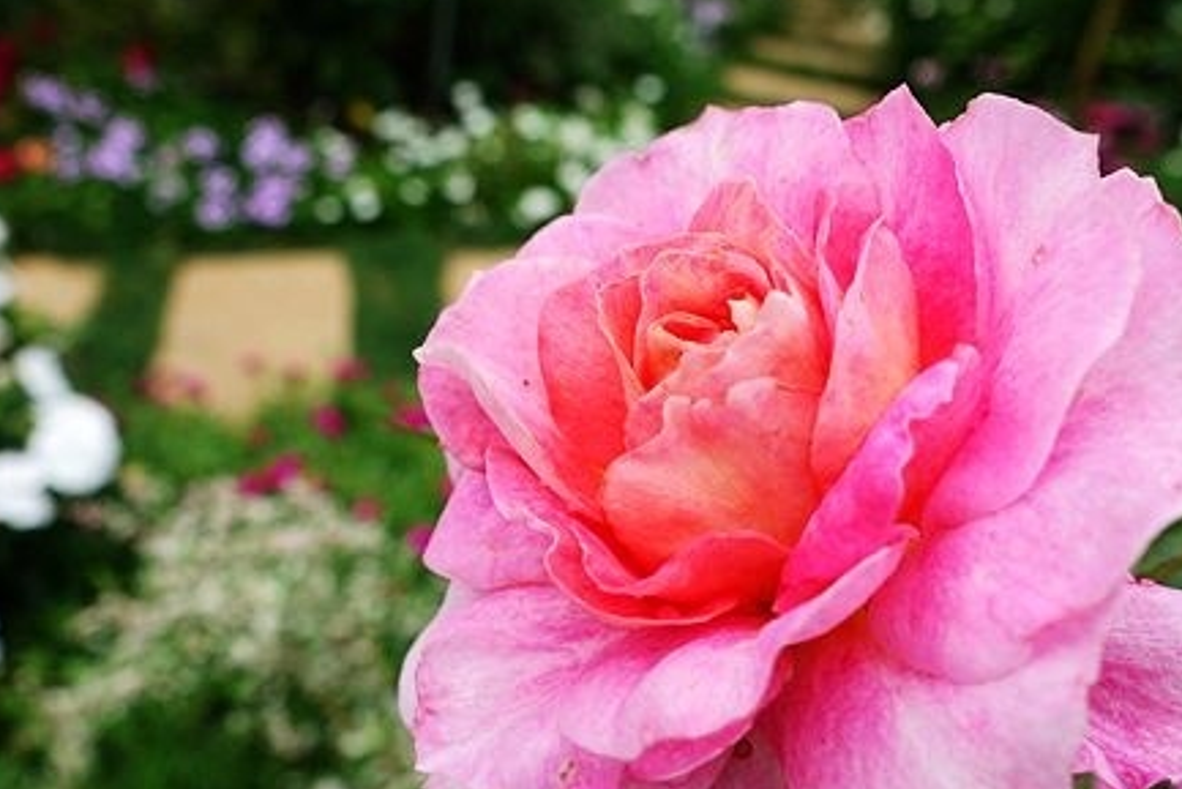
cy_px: 446
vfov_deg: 36.8
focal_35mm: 36
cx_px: 595
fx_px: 1182
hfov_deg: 53.1
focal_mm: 8.8
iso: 125
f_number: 4
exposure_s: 1/400
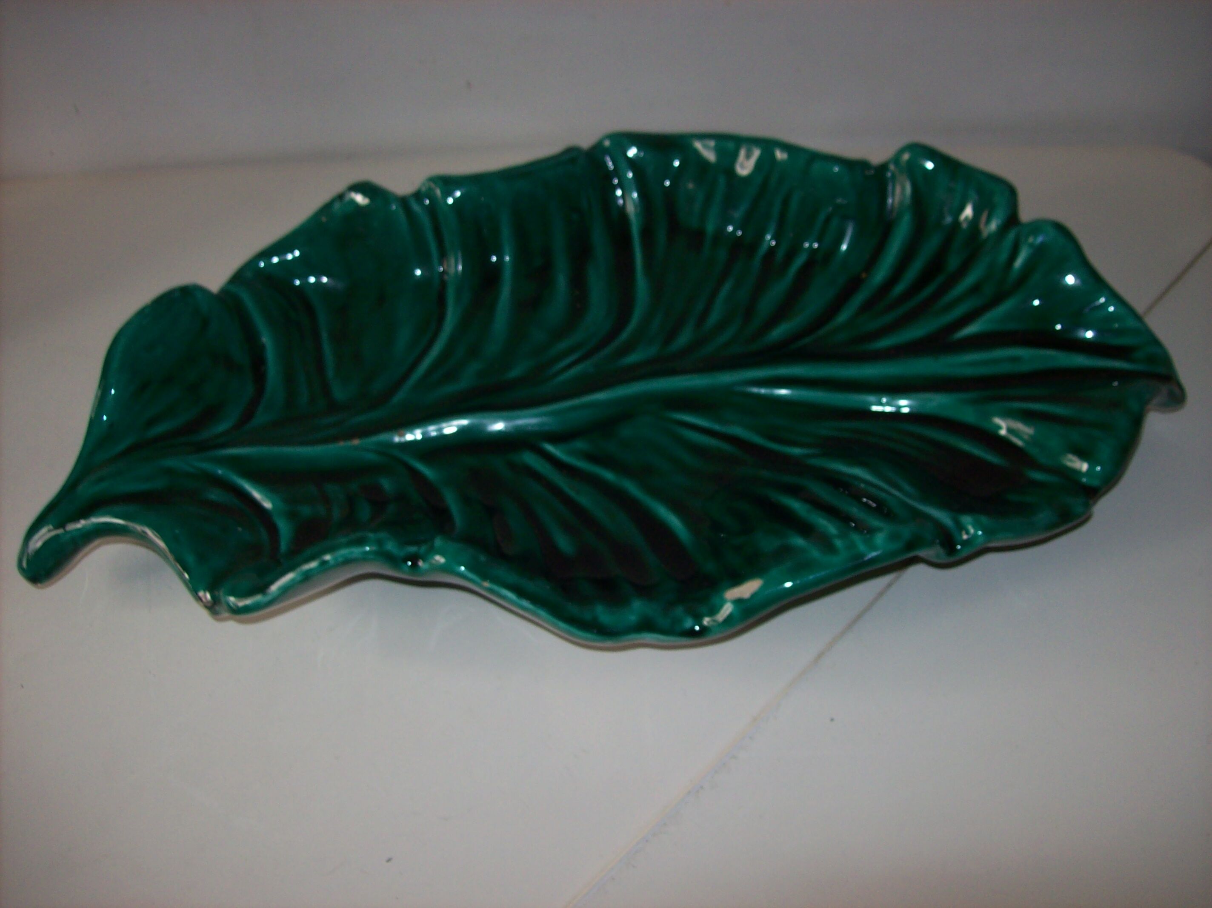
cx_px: 606
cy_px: 454
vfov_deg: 39.6
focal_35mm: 36
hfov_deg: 51.4
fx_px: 1260
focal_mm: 6
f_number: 2.7
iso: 80
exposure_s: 1/64
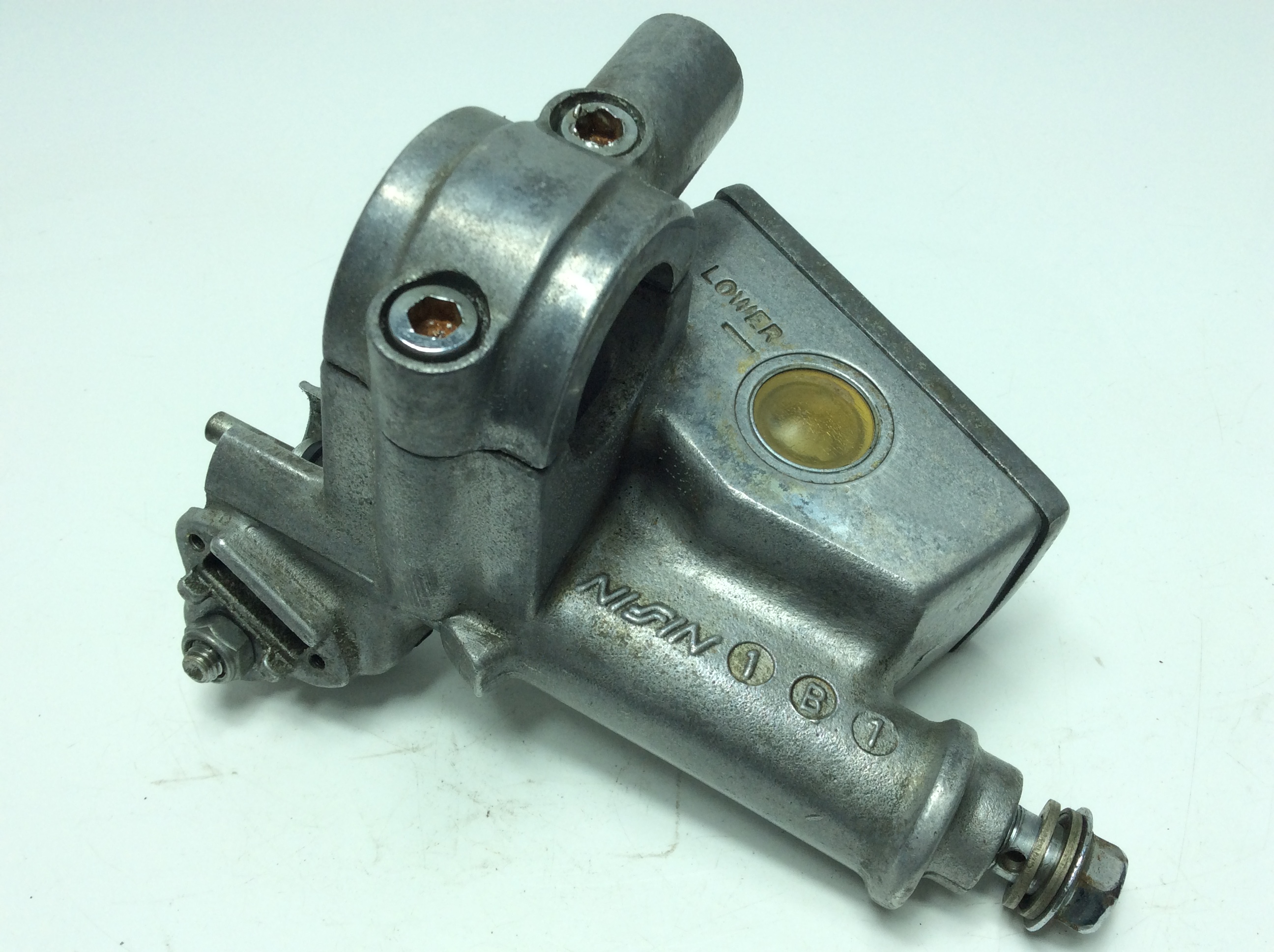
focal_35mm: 32
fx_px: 1176
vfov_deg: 44.1
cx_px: 637
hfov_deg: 56.9
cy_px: 476
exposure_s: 1/367
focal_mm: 3.3
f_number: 2.4
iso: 32
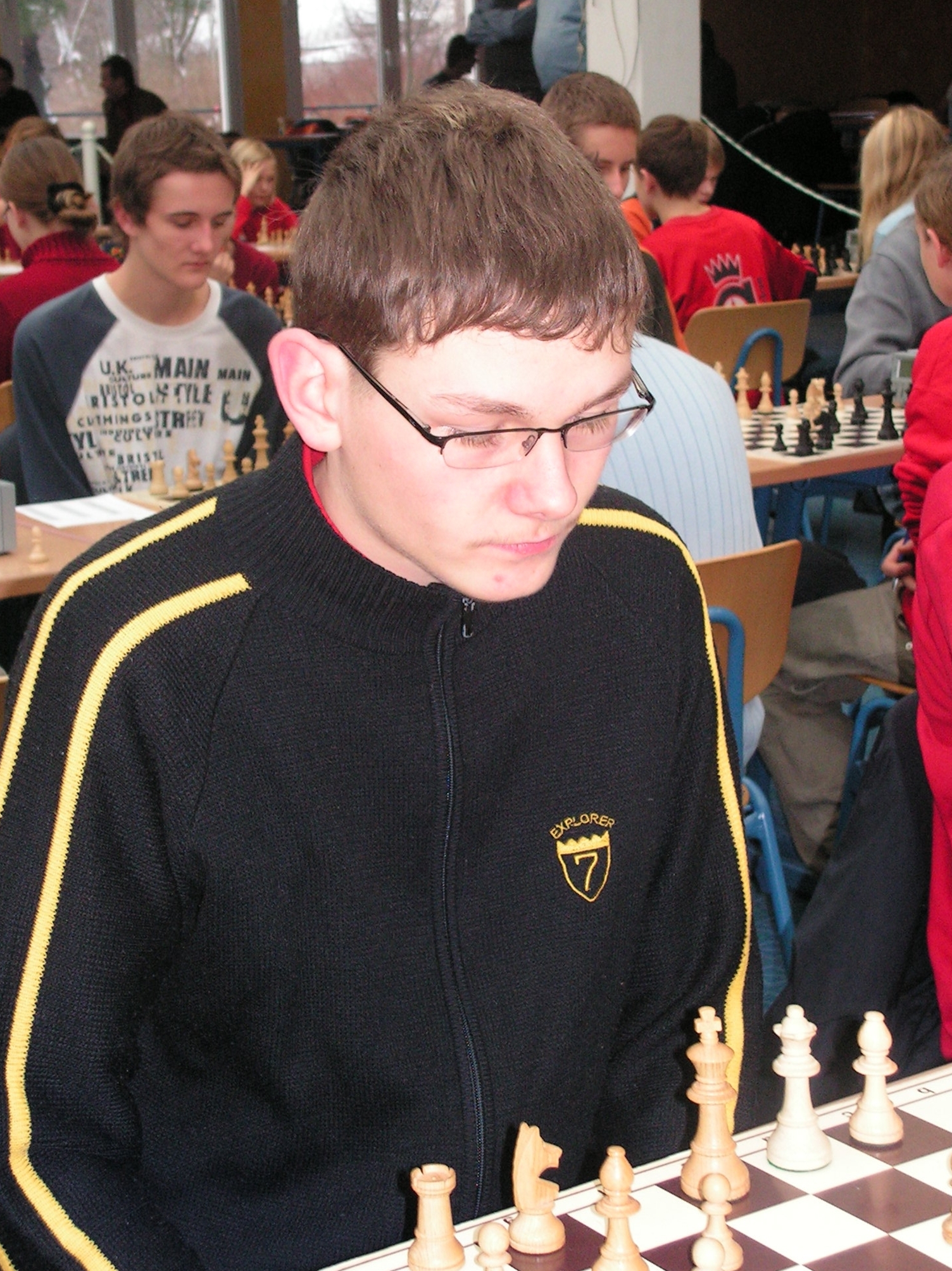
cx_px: 487
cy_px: 602
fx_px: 2457
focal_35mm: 67
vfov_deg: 29.0
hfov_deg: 21.9
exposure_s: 1/80
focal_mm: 10.6
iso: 200
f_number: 3.3
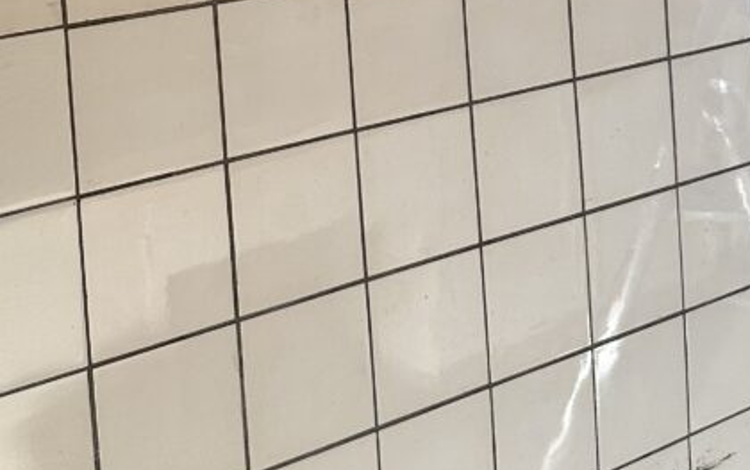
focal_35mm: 62
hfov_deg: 32.7
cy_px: -136
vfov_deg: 19.4
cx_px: 257
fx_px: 1268
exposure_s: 1/100
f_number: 1.78
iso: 200
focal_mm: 6.86
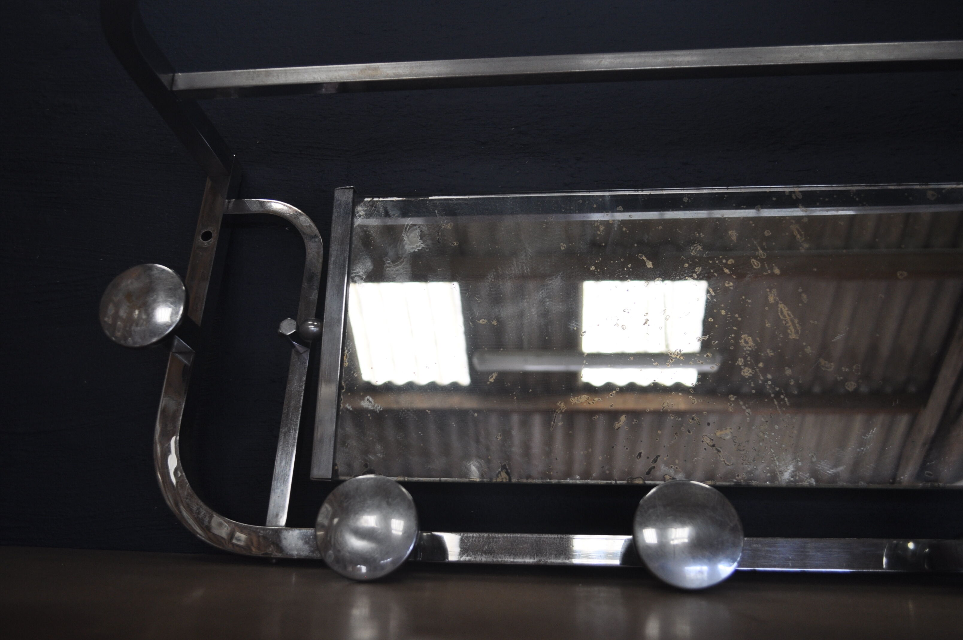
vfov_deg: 39.9
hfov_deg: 57.3
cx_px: 482
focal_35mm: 33
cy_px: 320
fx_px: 882
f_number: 4
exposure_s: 1/60
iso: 400
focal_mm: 22
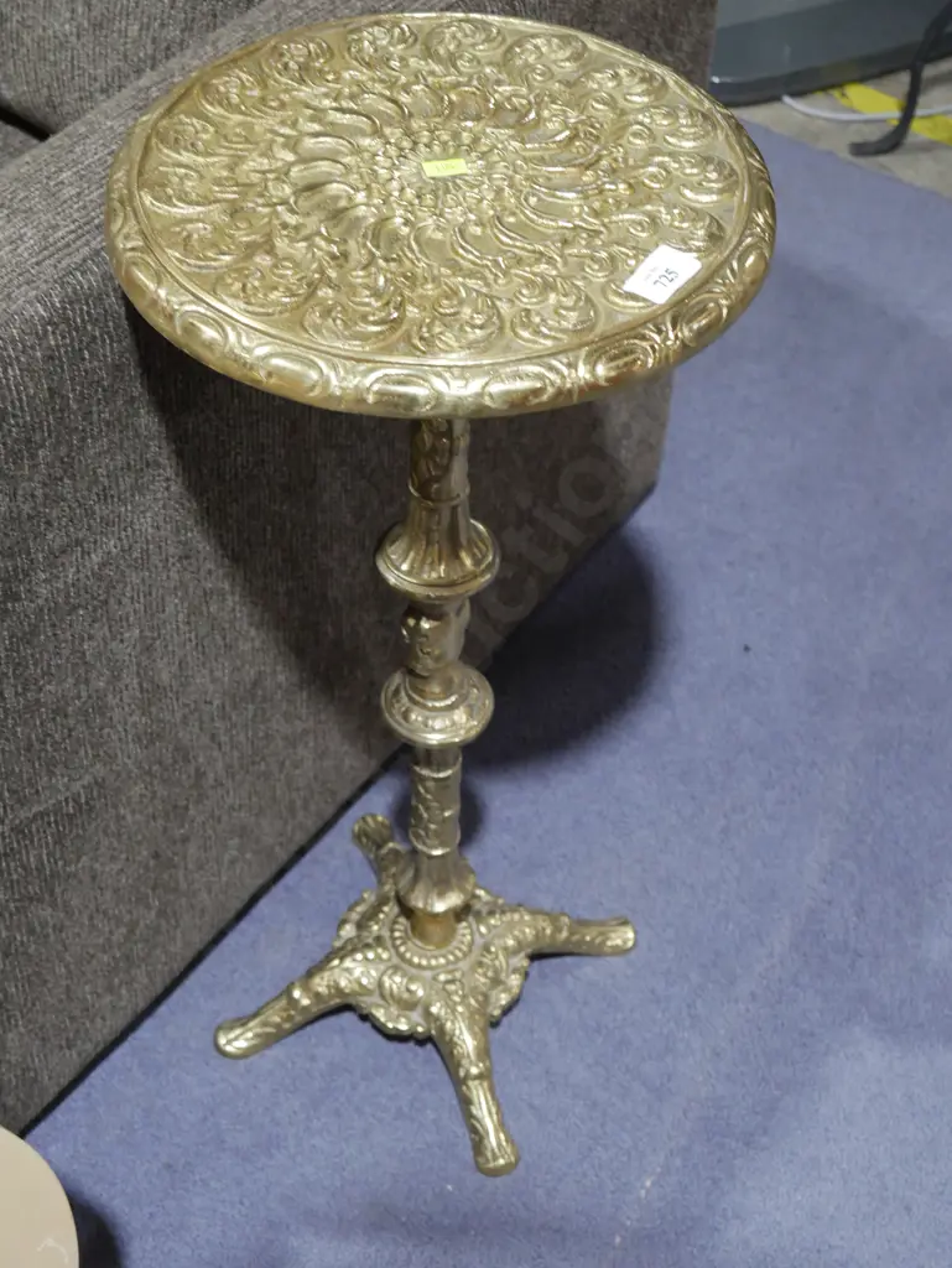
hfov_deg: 26.1
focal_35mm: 56
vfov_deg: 34.3
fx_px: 2052
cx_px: 476
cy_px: 634
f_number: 5.3
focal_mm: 28
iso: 1000
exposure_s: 1/60
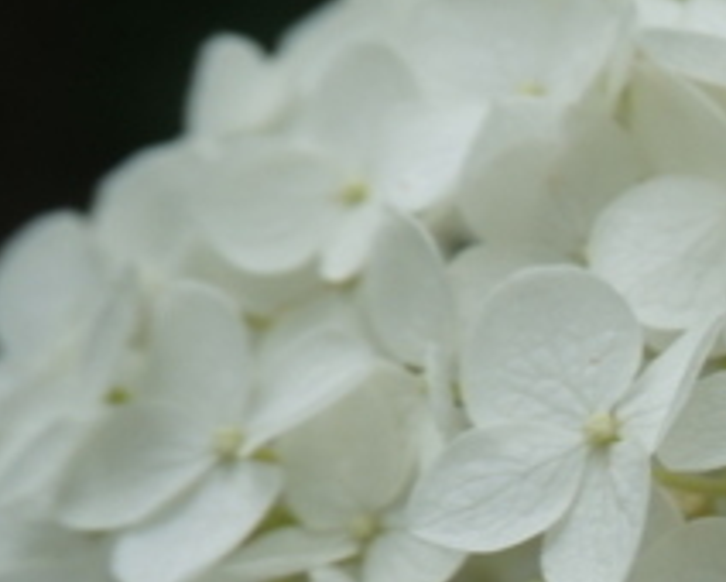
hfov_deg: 9.6
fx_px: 3941
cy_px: 356
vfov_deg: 8.4
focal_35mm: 183
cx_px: 1603
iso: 100
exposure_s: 1/80
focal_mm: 27
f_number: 6.3
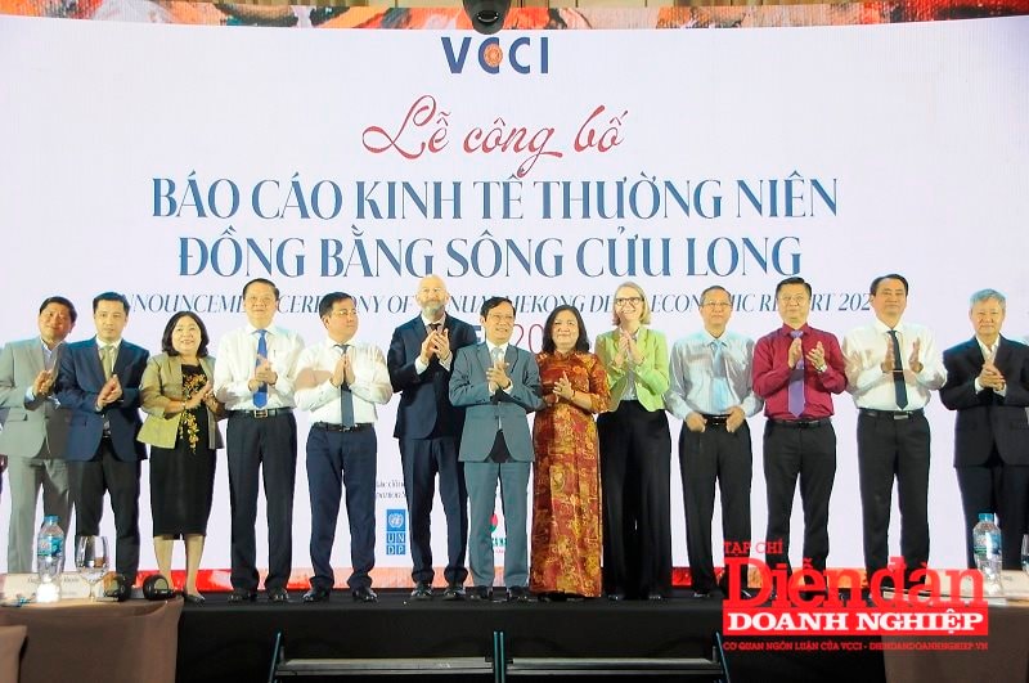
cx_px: 514
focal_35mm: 54
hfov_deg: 36.9
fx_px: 1541
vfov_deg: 25.0
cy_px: 342
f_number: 5
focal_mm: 36
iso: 800
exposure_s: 1/80
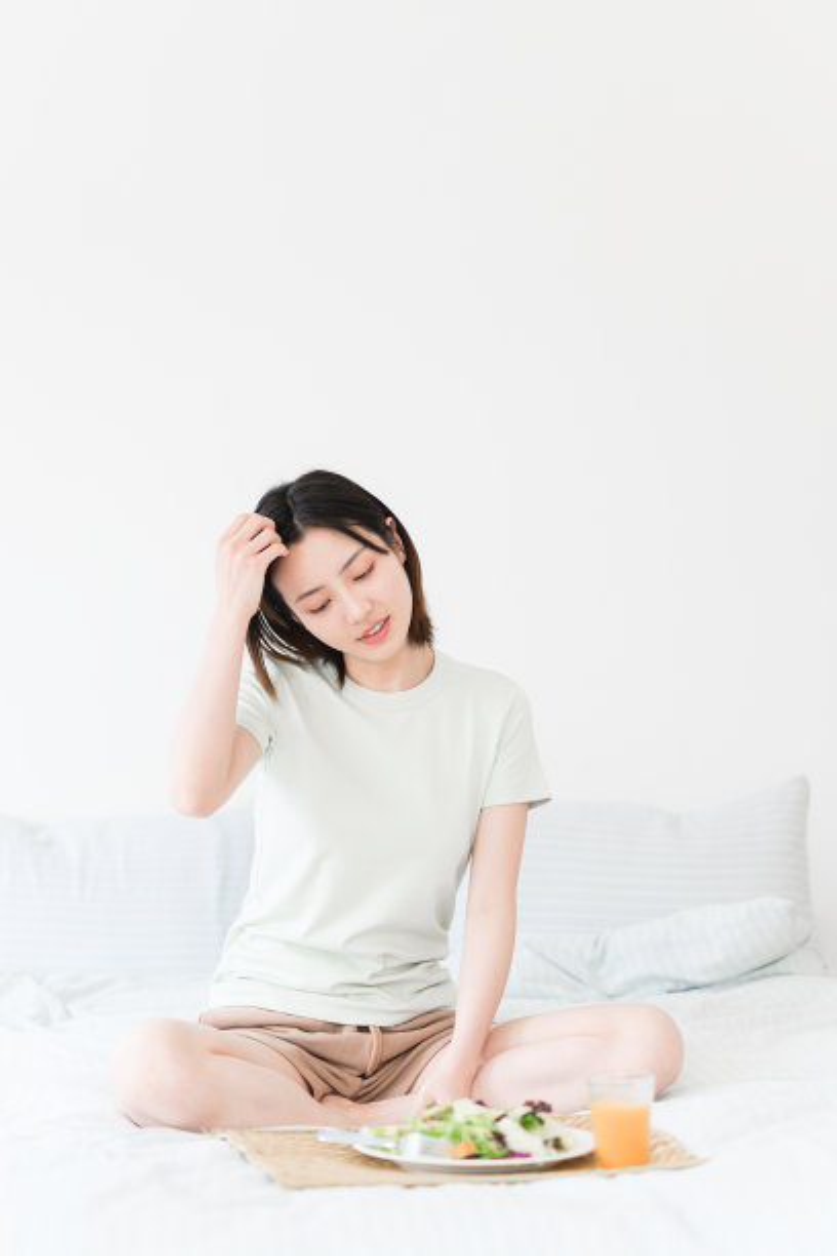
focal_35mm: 50
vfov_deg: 39.6
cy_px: 628
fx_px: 1744
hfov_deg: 27.0
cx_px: 418
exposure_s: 1/500
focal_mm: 50
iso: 160
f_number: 1.4
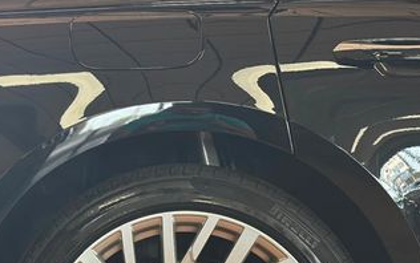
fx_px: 1180
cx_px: 77
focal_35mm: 103
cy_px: 209
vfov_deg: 12.7
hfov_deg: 19.9
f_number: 1.78
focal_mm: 6.86
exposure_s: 1/120
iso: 250
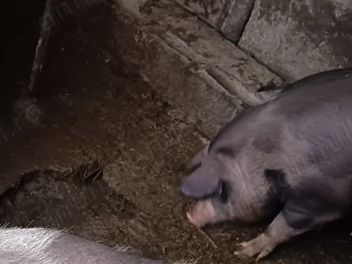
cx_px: 59
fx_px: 549
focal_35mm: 54
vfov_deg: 26.8
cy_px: 184
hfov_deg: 34.2
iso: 3495
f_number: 1.75
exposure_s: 1/16.7
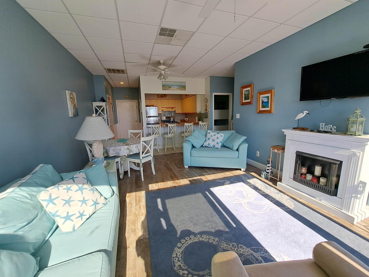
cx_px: 184
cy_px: 138
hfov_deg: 106.2
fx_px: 139
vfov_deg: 89.9
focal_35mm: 13
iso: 50
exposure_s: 1/264
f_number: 2.2
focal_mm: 1.74
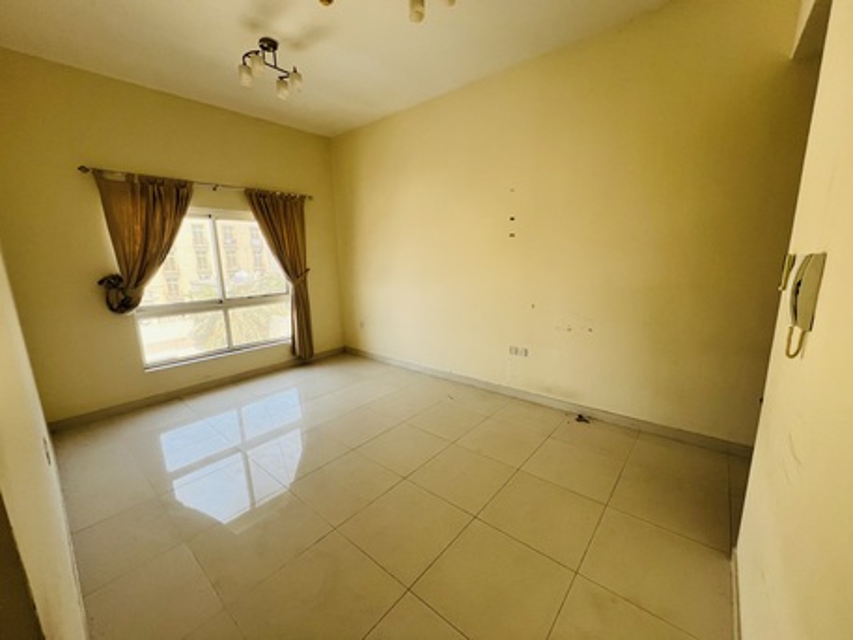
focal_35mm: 13
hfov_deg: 106.2
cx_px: 426
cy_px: 320
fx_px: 320
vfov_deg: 89.9
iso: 125
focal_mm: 1.57
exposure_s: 1/99
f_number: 1.8
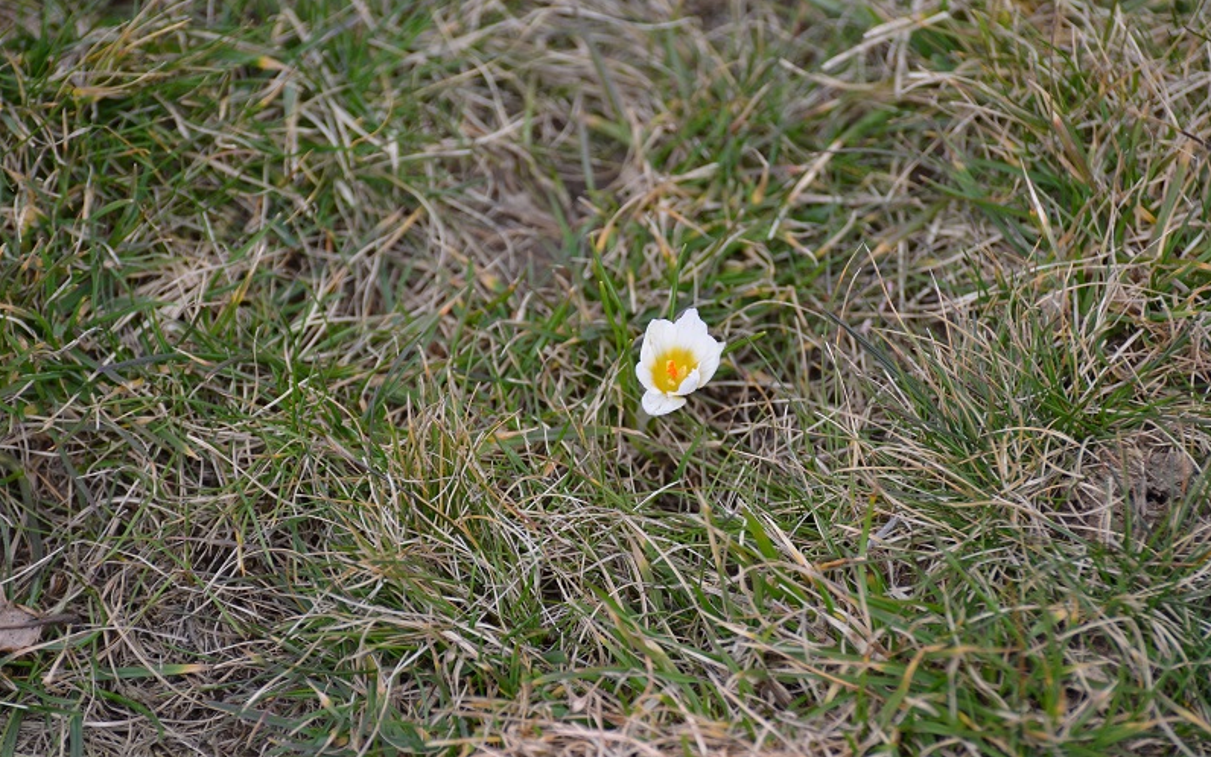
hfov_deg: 10.9
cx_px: 606
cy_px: 367
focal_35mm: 192
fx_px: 6322
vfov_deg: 6.9
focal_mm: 125
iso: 640
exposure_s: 1/1600
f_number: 4.8
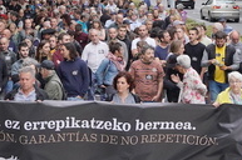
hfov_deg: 18.0
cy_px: -26
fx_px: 758
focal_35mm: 113
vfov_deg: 11.9
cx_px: 61
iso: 1000
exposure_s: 1/320
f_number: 5.6
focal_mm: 20
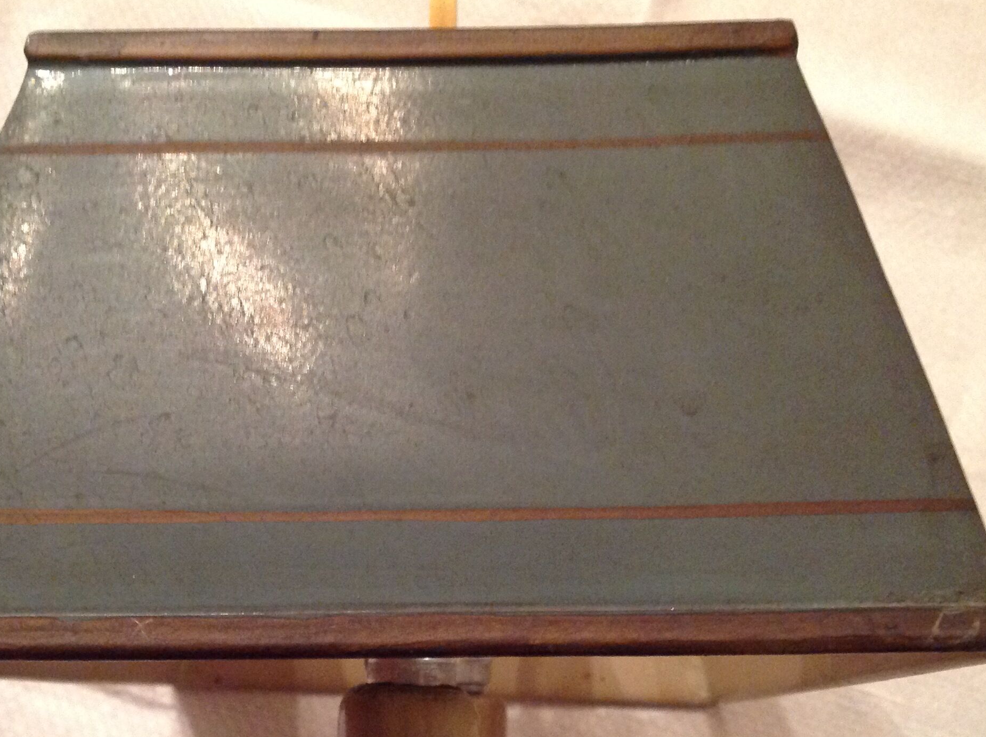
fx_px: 1394
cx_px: 473
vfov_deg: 29.4
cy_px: 493
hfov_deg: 39.0
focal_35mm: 49
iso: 400
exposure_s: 1/17
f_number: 2.4
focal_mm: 4.28
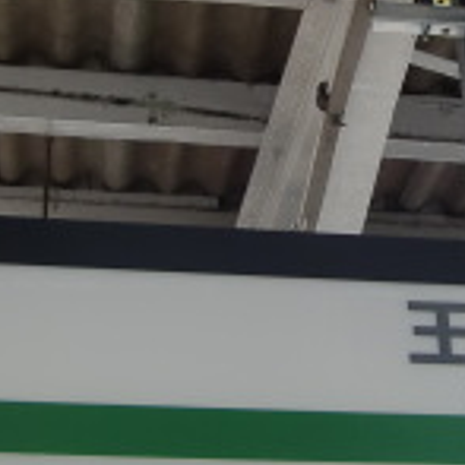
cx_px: 424
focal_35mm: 108
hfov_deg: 15.9
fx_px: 1641
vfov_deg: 16.1
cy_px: 187
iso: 64
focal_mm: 4.9
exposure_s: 1/100
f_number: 2.6
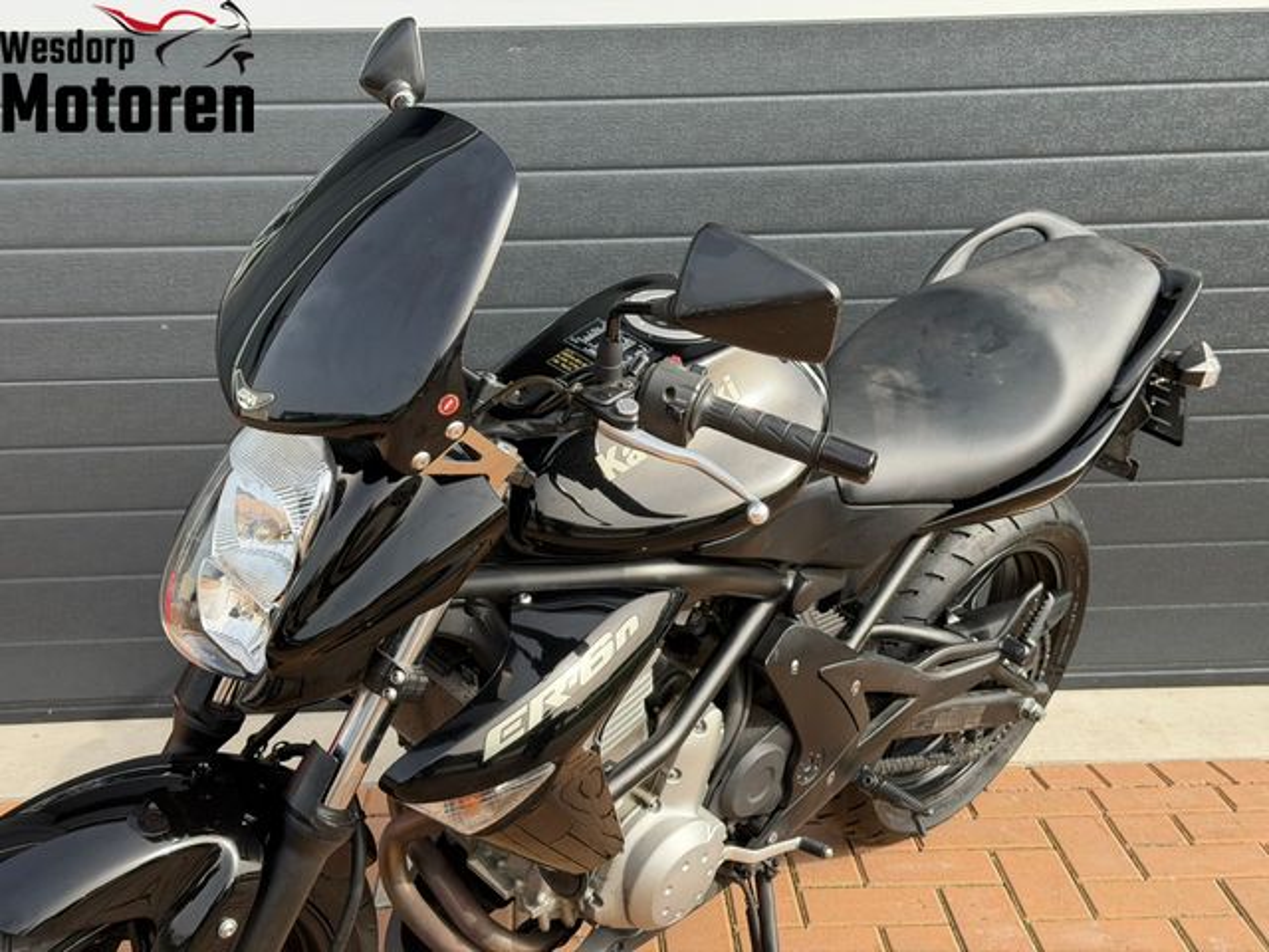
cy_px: 476
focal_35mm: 48
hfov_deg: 39.7
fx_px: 1760
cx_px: 634
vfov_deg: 30.3
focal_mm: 6.76
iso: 100
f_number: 1.78
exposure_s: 1/1185
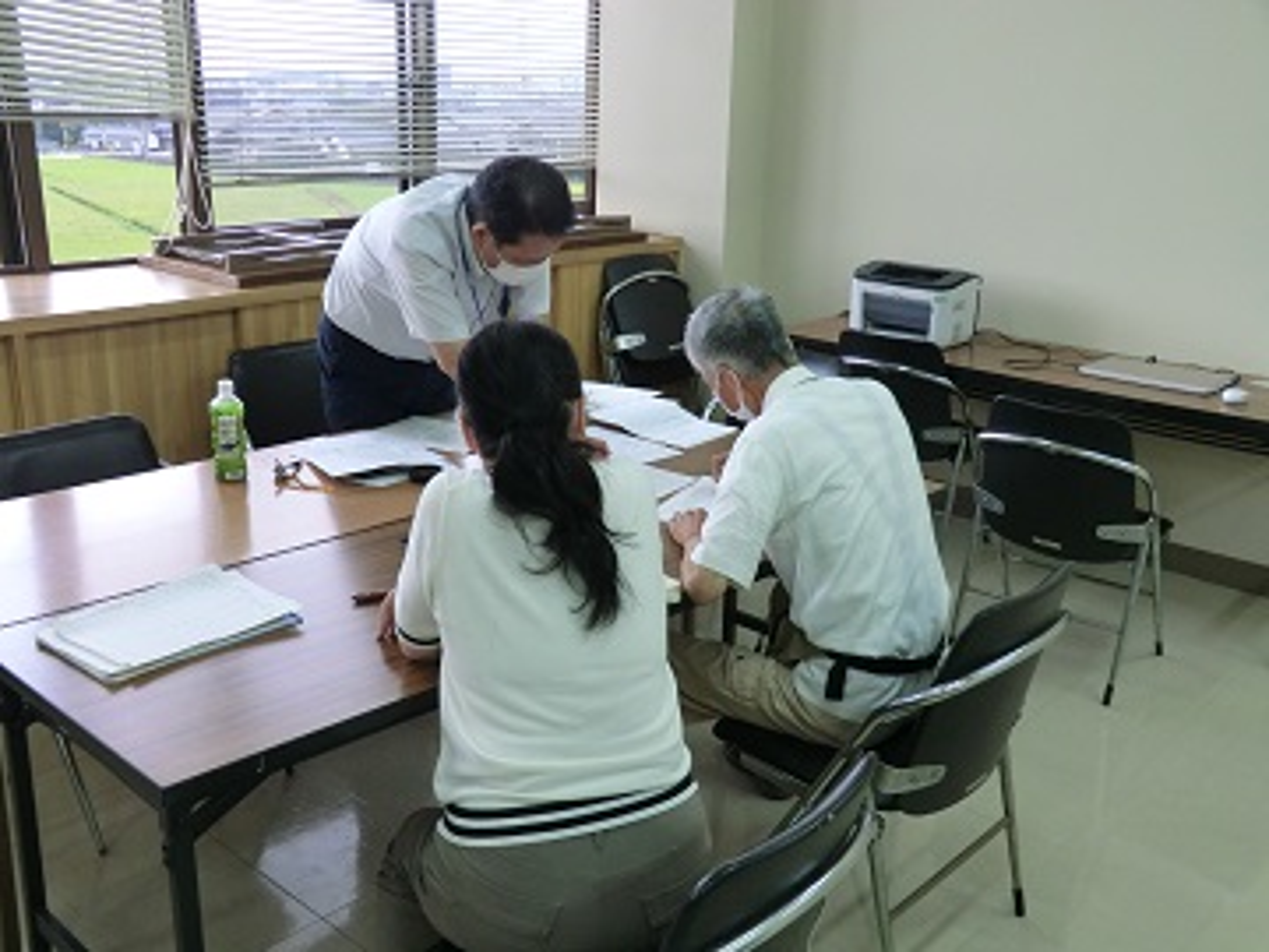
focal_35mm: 34
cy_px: 476
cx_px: 634
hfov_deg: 54.0
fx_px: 1246
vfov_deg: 41.8
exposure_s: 1/60
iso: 250
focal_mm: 6.1
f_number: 3.6
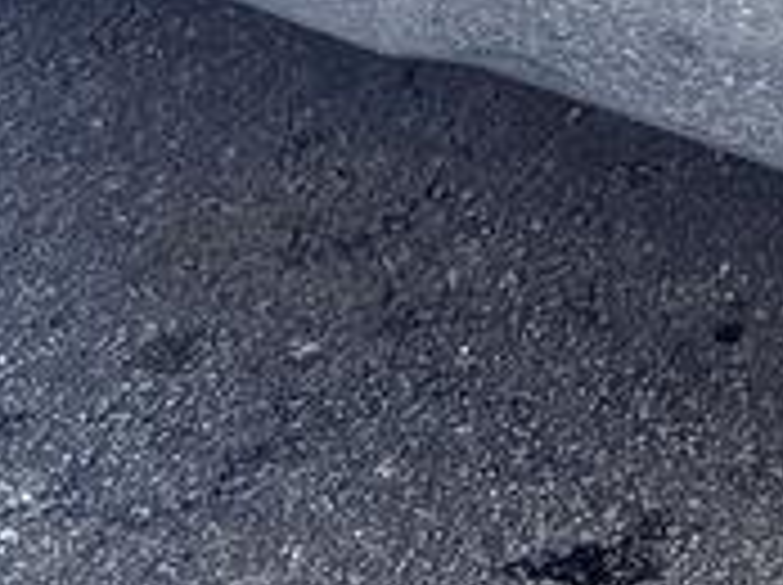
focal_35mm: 177
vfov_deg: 7.3
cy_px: -1278
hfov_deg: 10.9
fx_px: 3998
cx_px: 1098
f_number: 1.78
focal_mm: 6.76
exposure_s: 1/1151
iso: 80
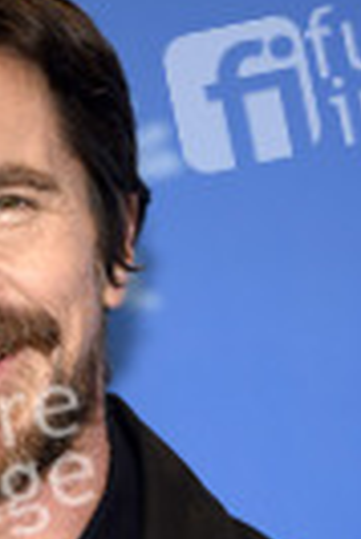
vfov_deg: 3.4
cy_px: 685
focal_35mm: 600
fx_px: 9001
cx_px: 4
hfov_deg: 2.3
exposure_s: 1/320
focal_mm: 200
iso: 800
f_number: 3.5
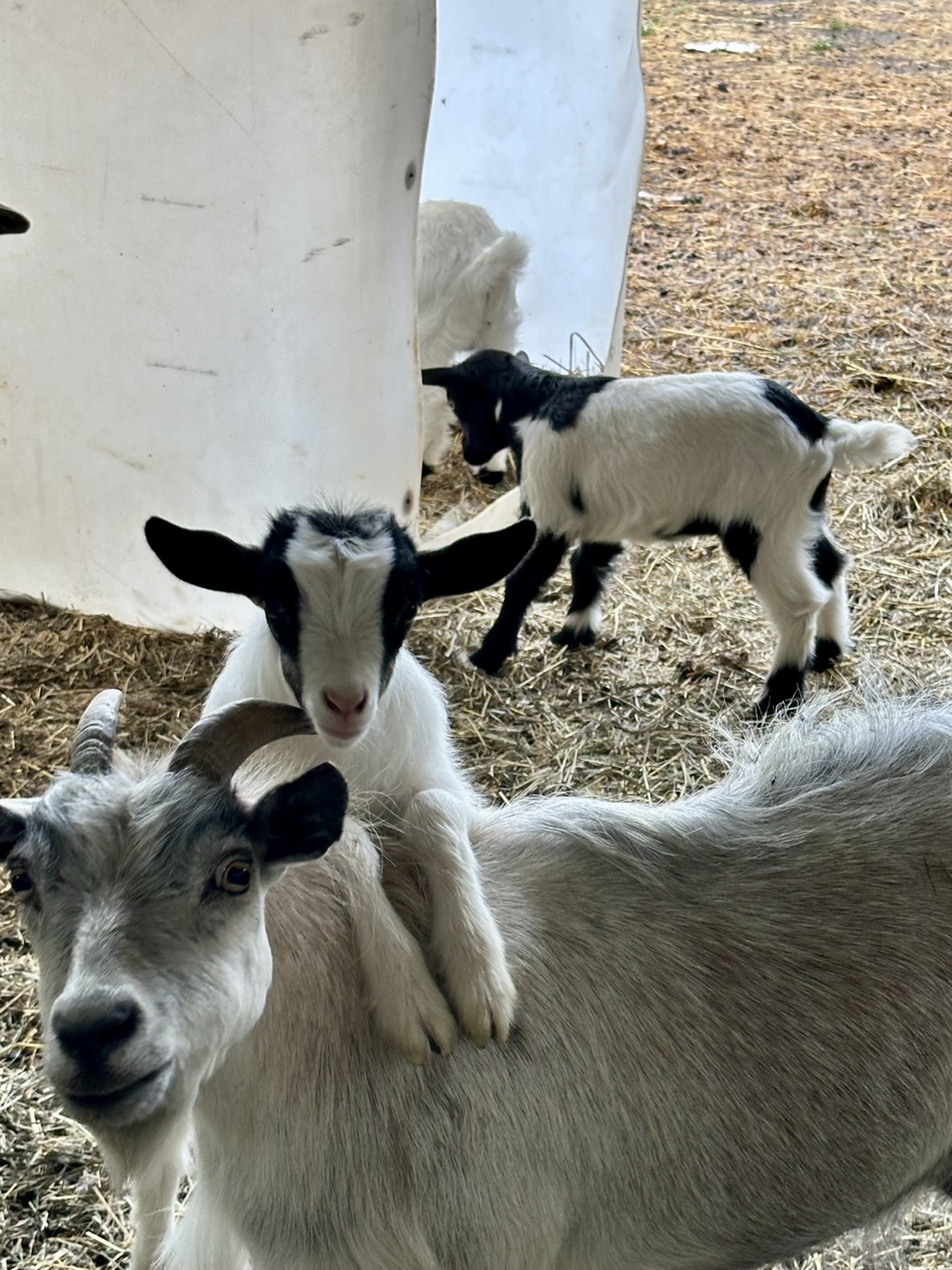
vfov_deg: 28.0
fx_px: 2530
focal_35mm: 69
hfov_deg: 21.3
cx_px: 513
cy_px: 825
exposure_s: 1/73
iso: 80
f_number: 1.78
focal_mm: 6.86
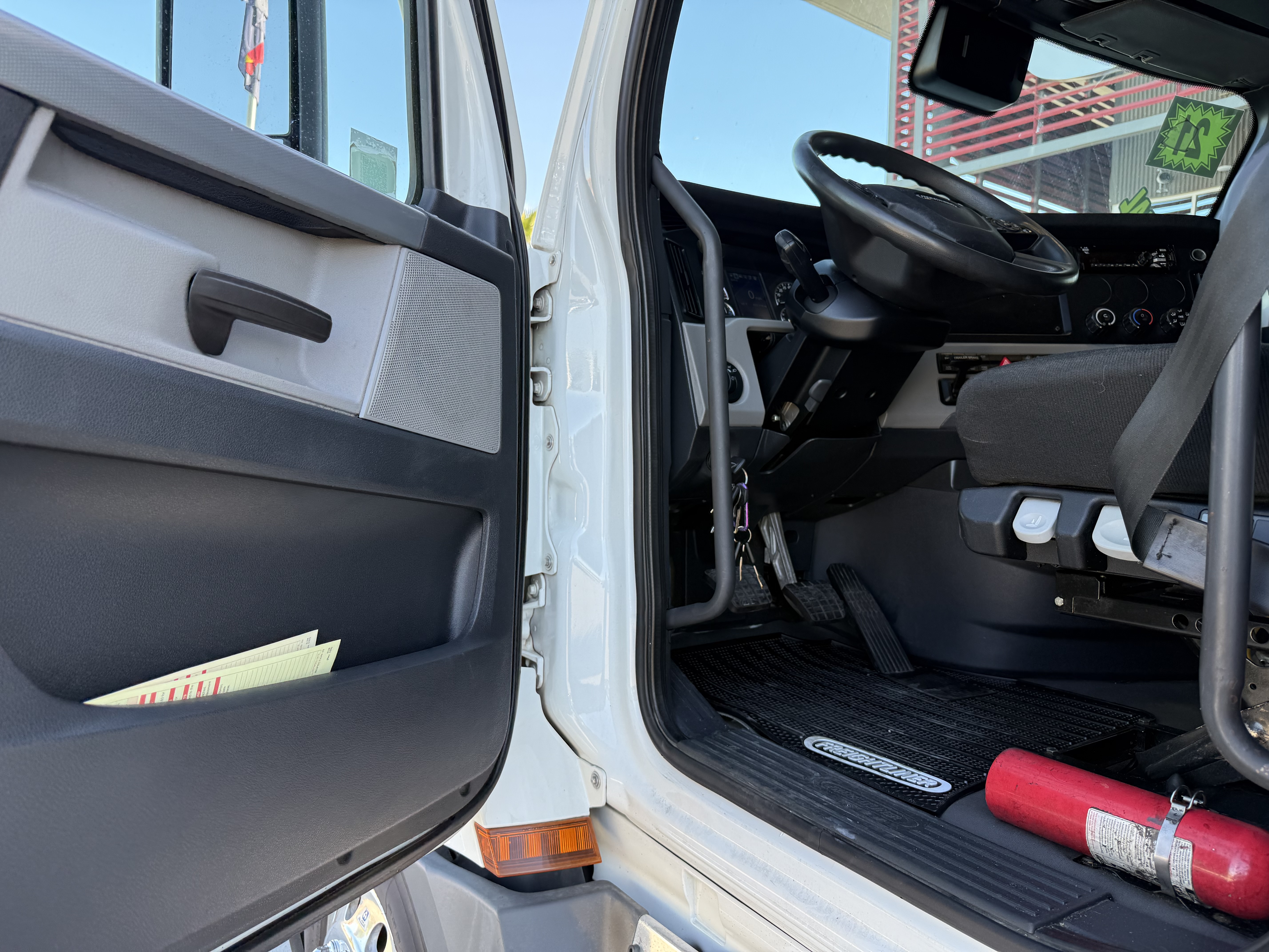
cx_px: 634
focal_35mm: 24
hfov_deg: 71.6
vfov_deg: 56.8
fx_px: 880
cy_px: 476
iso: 100
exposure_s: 1/262
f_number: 1.78
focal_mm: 6.76
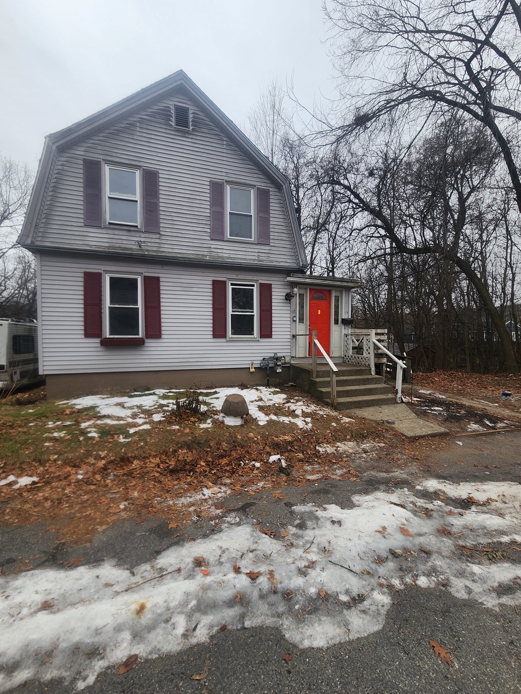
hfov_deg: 89.9
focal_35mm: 13
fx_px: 261
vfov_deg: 106.2
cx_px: 260
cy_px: 347
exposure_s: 1/560
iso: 50
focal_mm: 2.2
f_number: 2.2
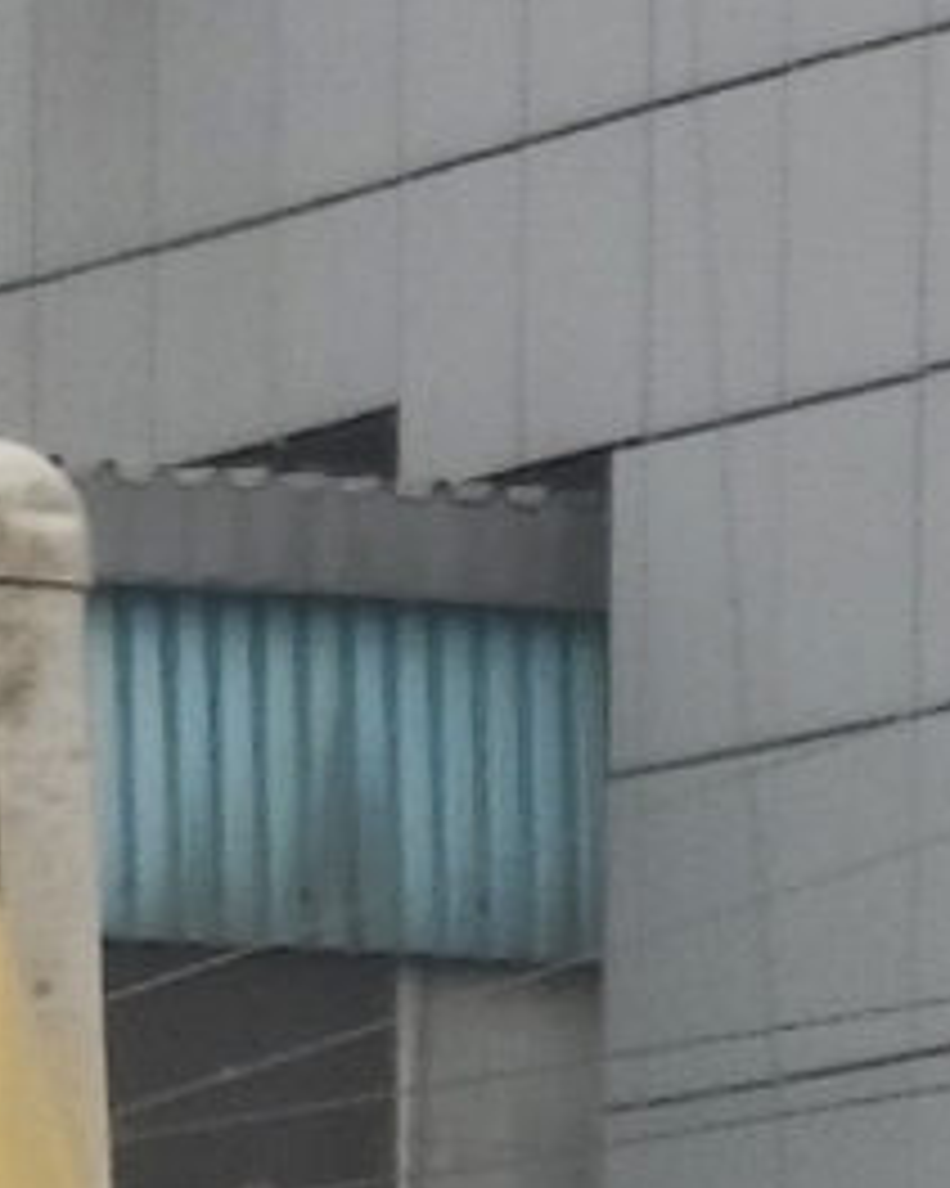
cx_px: -2118
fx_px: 10339
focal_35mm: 294
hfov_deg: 5.0
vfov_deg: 6.4
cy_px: 2403
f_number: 1.65
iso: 50
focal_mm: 6.19
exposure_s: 1/476
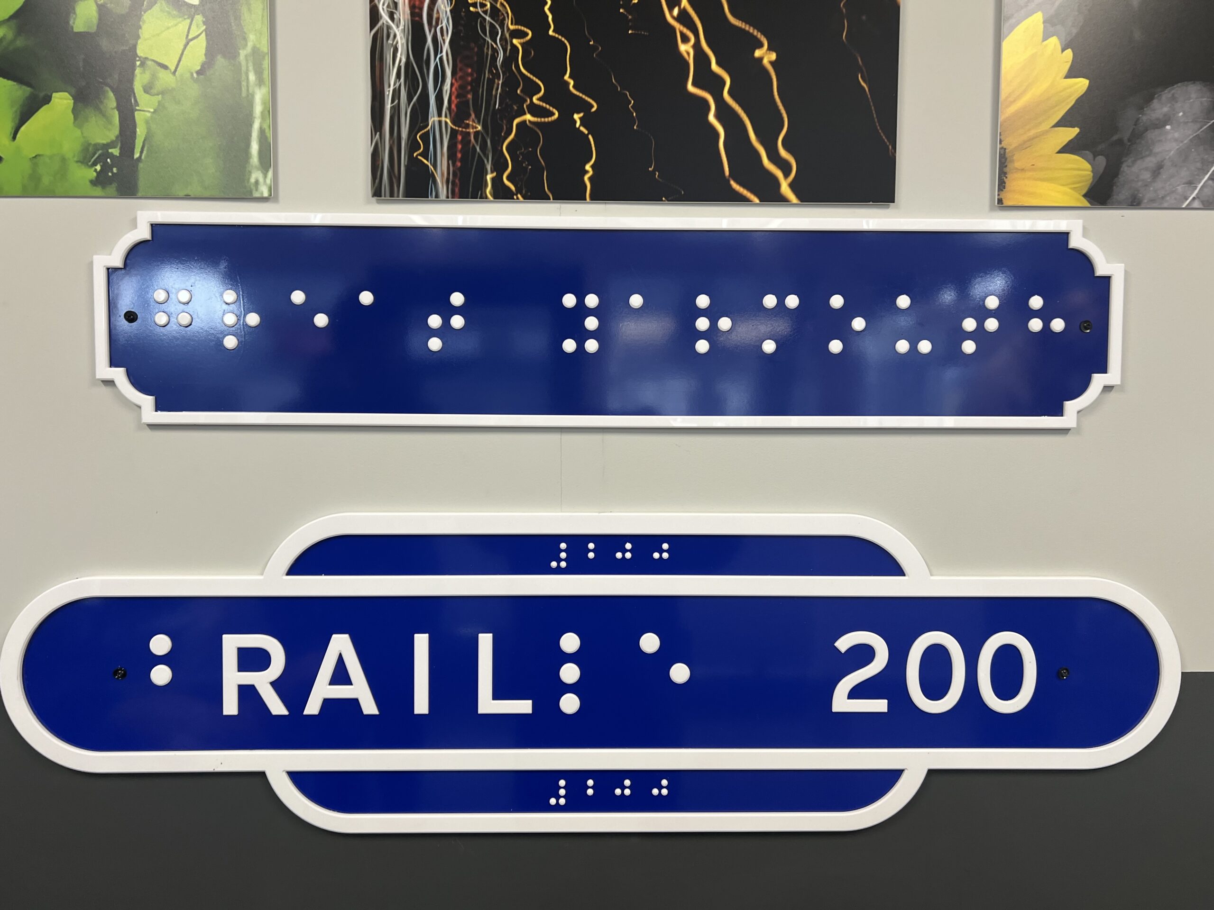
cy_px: 455
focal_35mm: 26
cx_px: 607
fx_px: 912
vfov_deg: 53.1
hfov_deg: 67.3
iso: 125
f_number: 1.5
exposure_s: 1/109
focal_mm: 5.7
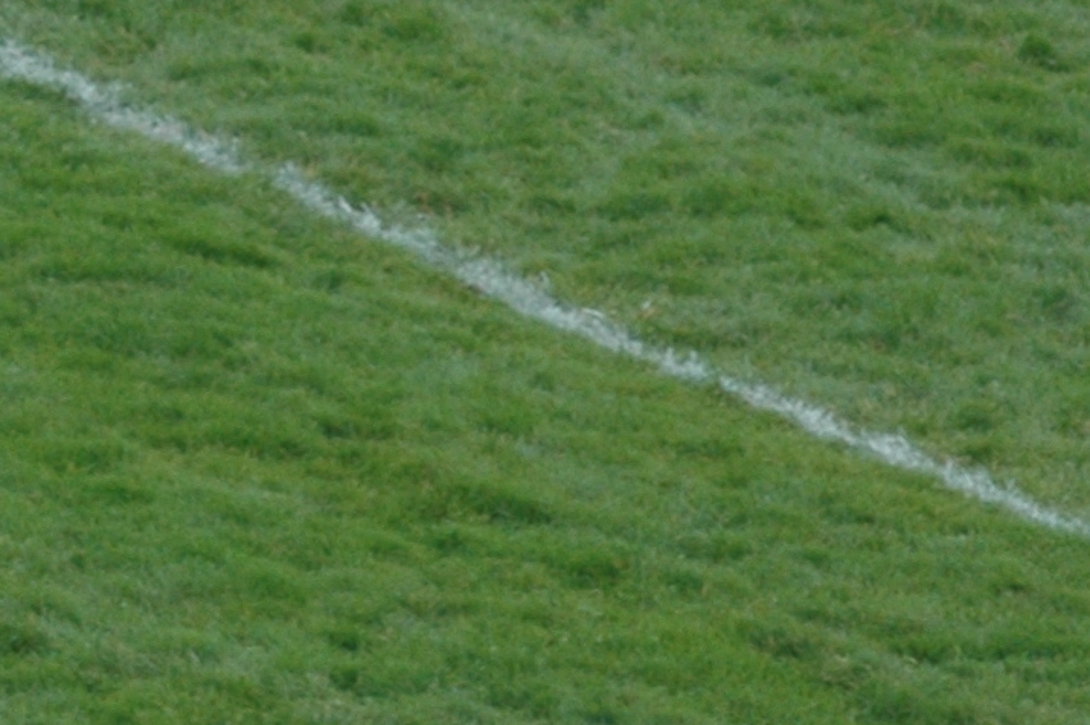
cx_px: -1174
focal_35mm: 946
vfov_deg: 1.5
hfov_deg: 2.2
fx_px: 28628
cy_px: -187
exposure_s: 1/500
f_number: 5.3
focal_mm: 150
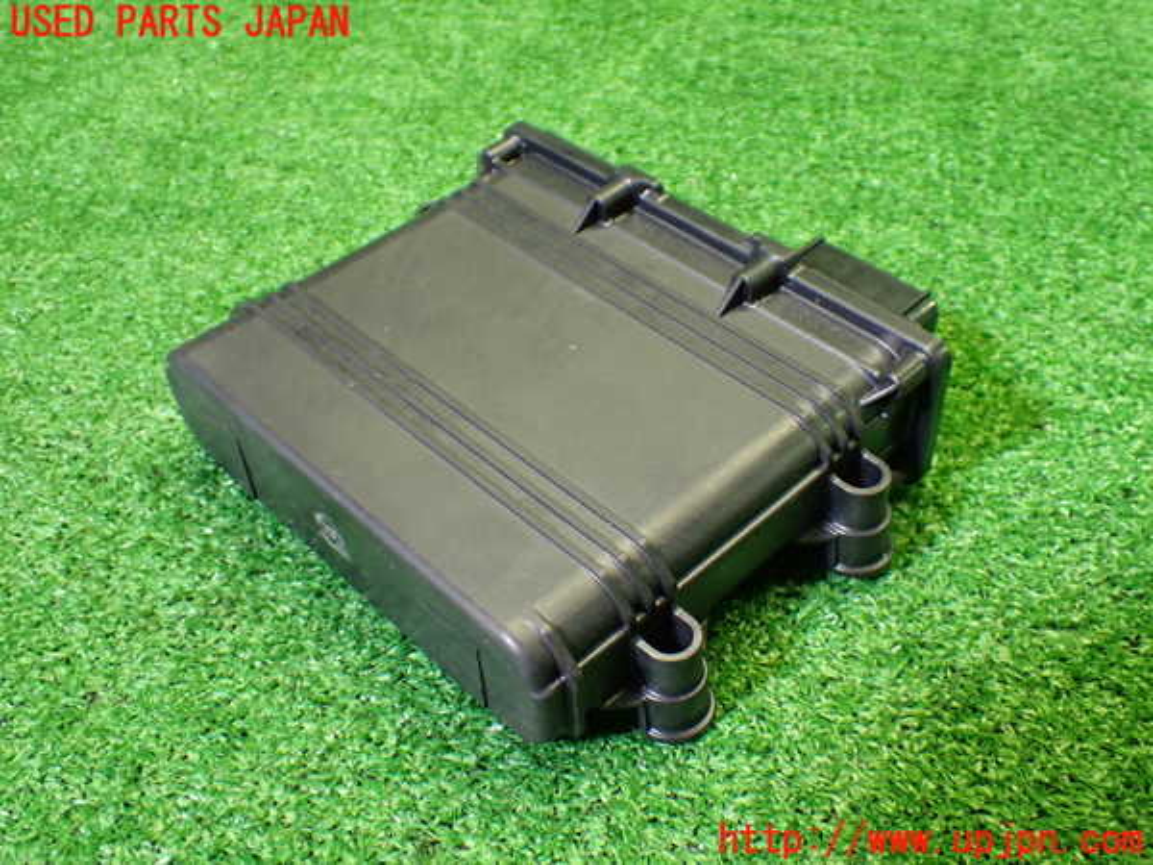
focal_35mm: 38
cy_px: 432
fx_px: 1266
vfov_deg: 37.7
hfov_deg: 49.0
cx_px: 576
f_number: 2.7
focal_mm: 6.83
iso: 800
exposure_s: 1/100
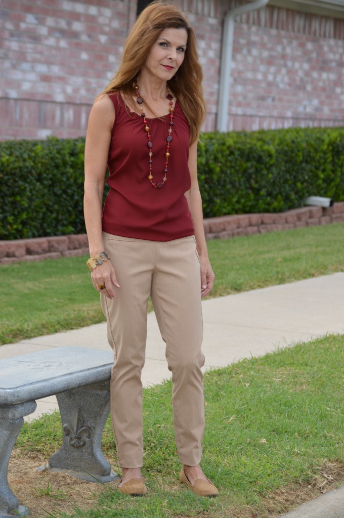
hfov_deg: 11.7
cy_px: 259
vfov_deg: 17.5
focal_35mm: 117
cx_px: 172
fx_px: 1681
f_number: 4.5
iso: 100
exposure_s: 1/125
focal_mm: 78
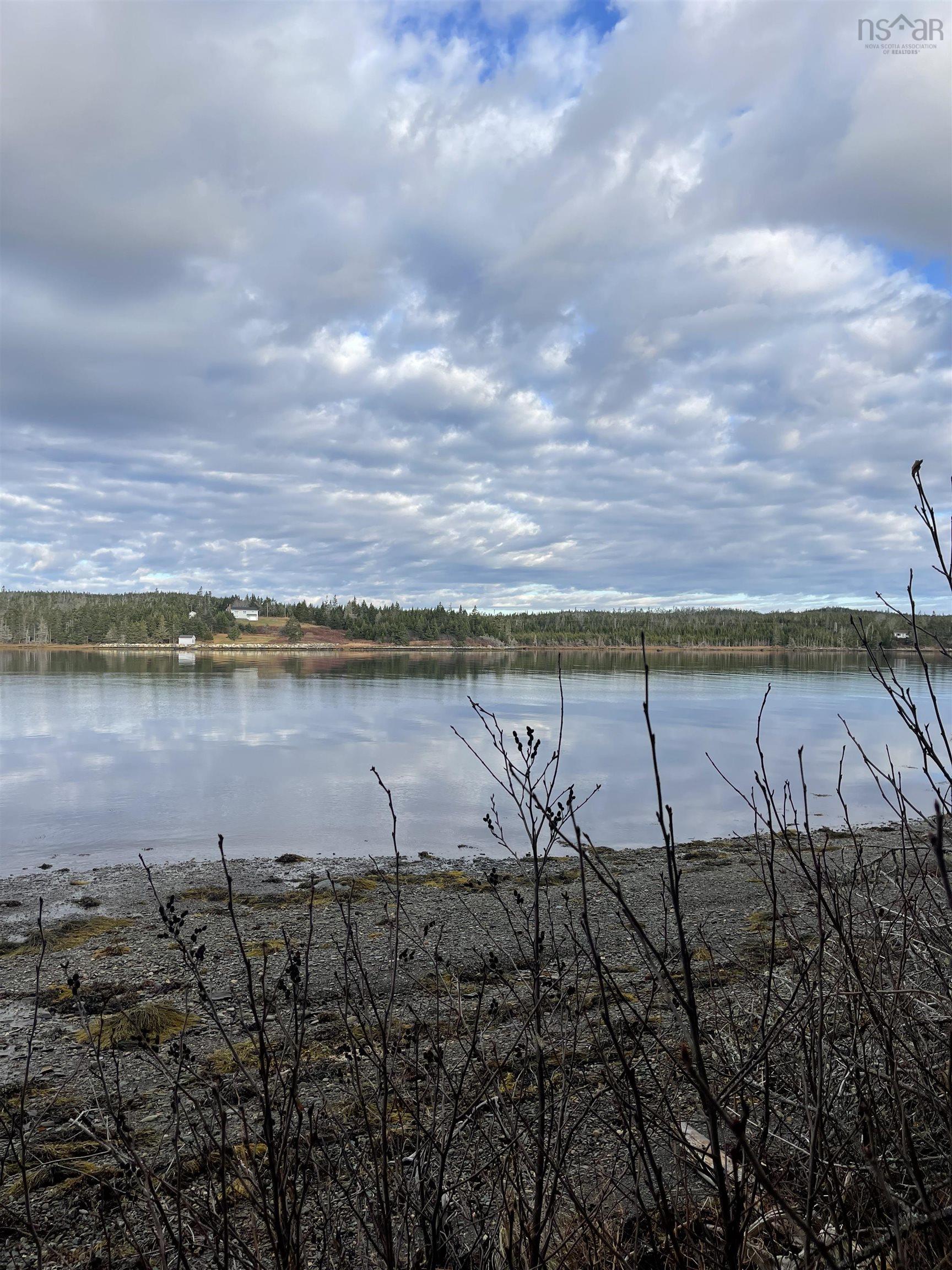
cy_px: 635
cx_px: 476
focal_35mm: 25
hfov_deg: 54.9
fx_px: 917
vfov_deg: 69.4
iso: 32
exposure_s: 1/2288
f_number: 1.6
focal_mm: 5.1
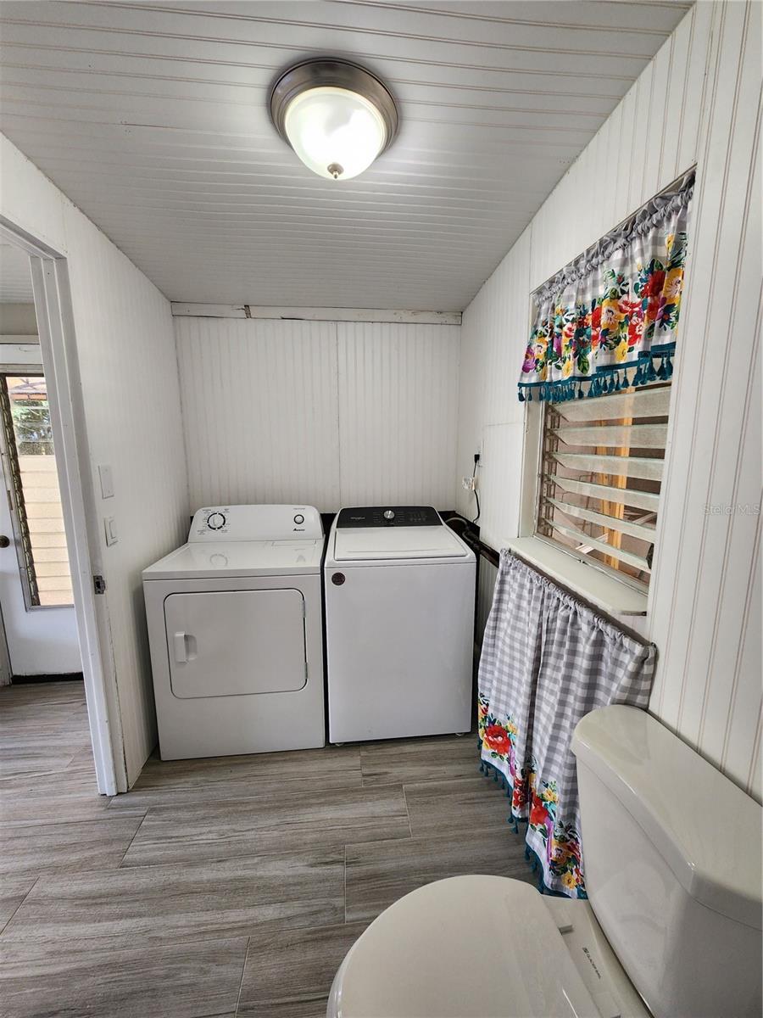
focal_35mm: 13
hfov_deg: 89.9
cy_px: 509
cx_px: 382
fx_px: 382
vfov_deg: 106.2
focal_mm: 2.2
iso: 125
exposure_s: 1/60
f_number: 2.2
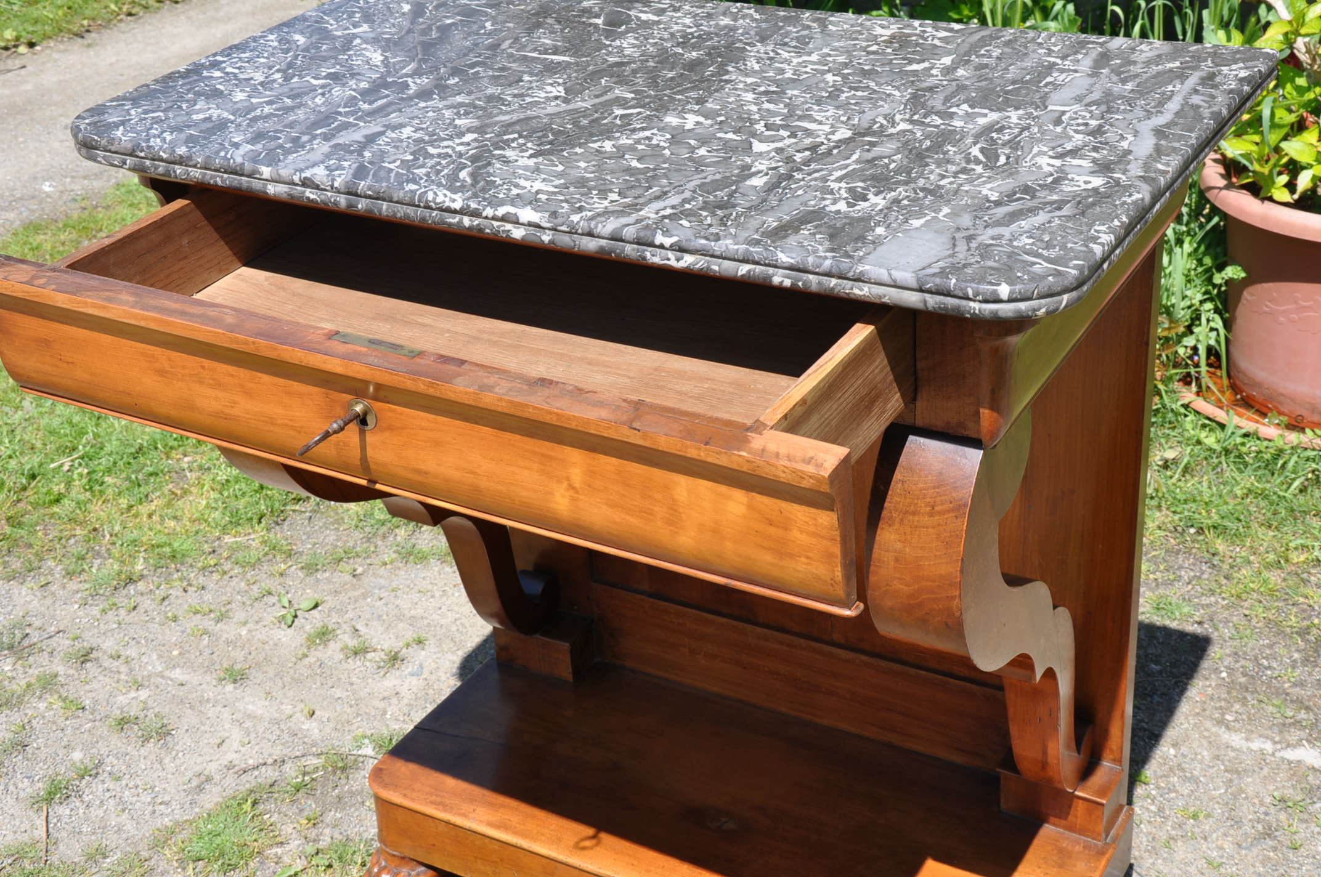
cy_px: 438
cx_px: 660
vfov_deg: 25.7
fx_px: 1924
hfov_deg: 37.9
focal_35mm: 52
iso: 250
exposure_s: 1/160
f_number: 13
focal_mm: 35
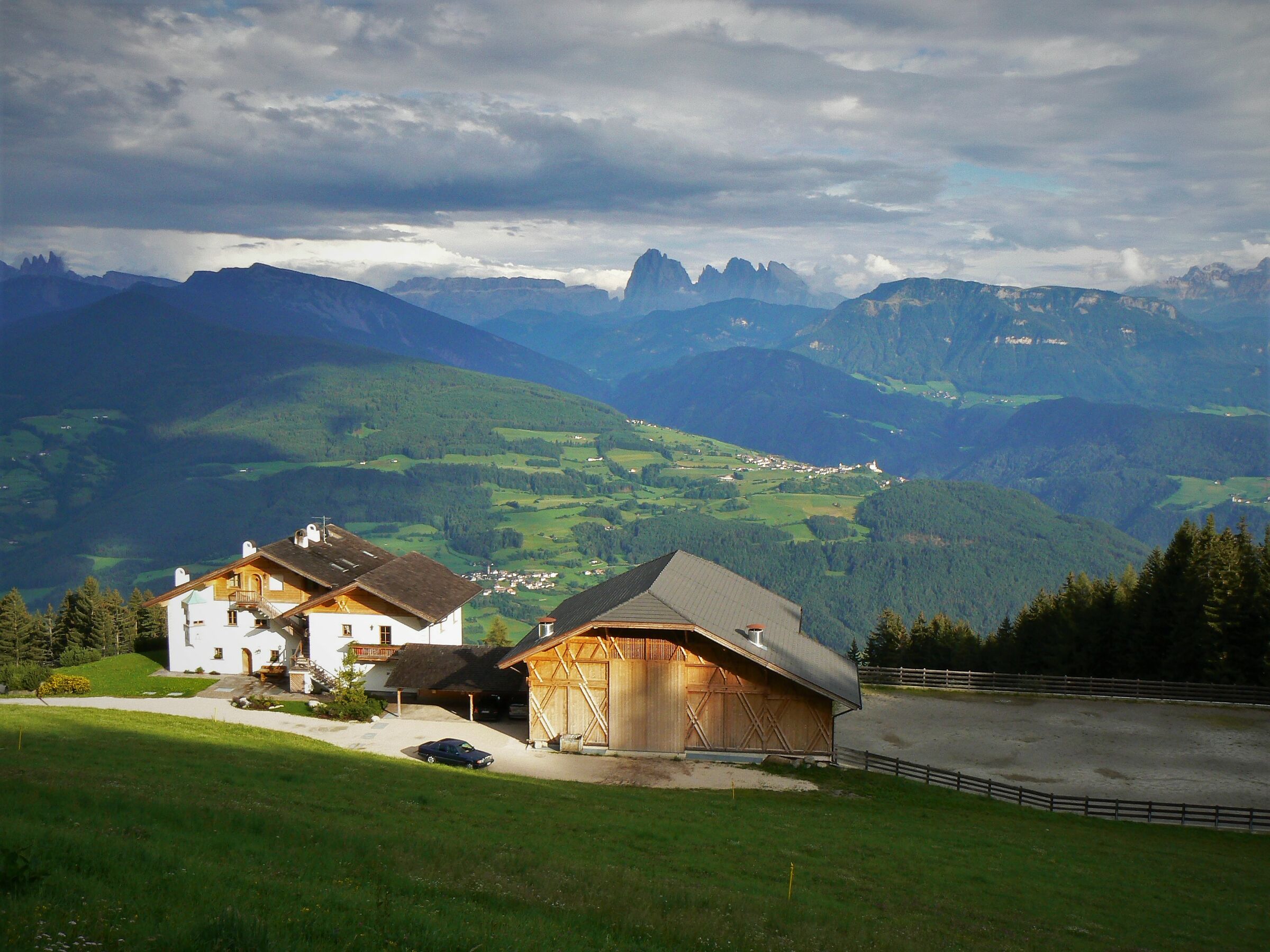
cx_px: 635
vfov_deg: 39.7
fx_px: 1321
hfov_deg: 51.4
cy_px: 476
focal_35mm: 36
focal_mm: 6
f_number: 8
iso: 100
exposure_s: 1/250
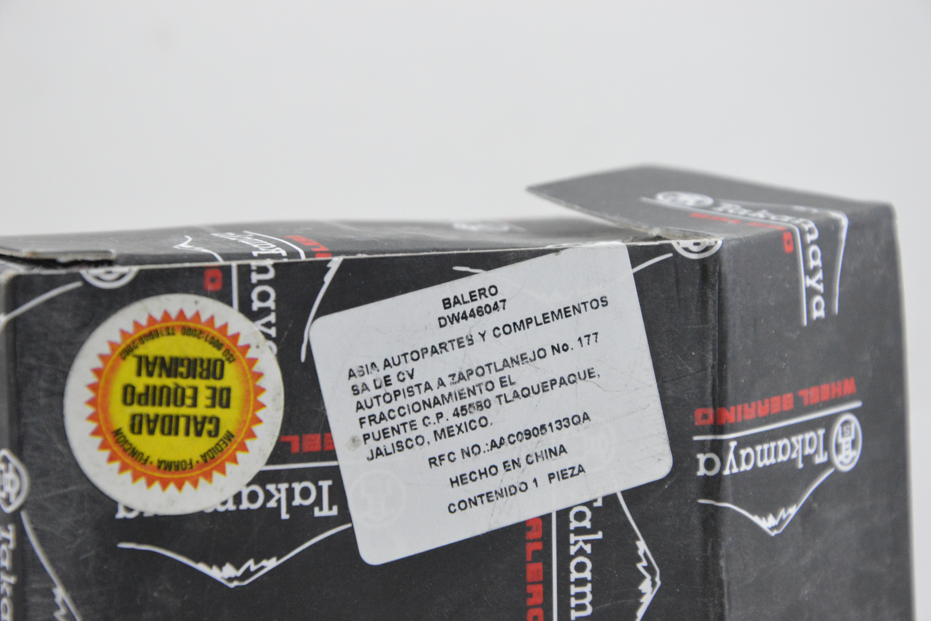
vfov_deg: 8.7
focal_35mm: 159
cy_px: 311
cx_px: 463
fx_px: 4099
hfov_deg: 13.0
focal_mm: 105
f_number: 8
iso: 3200
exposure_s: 1/100
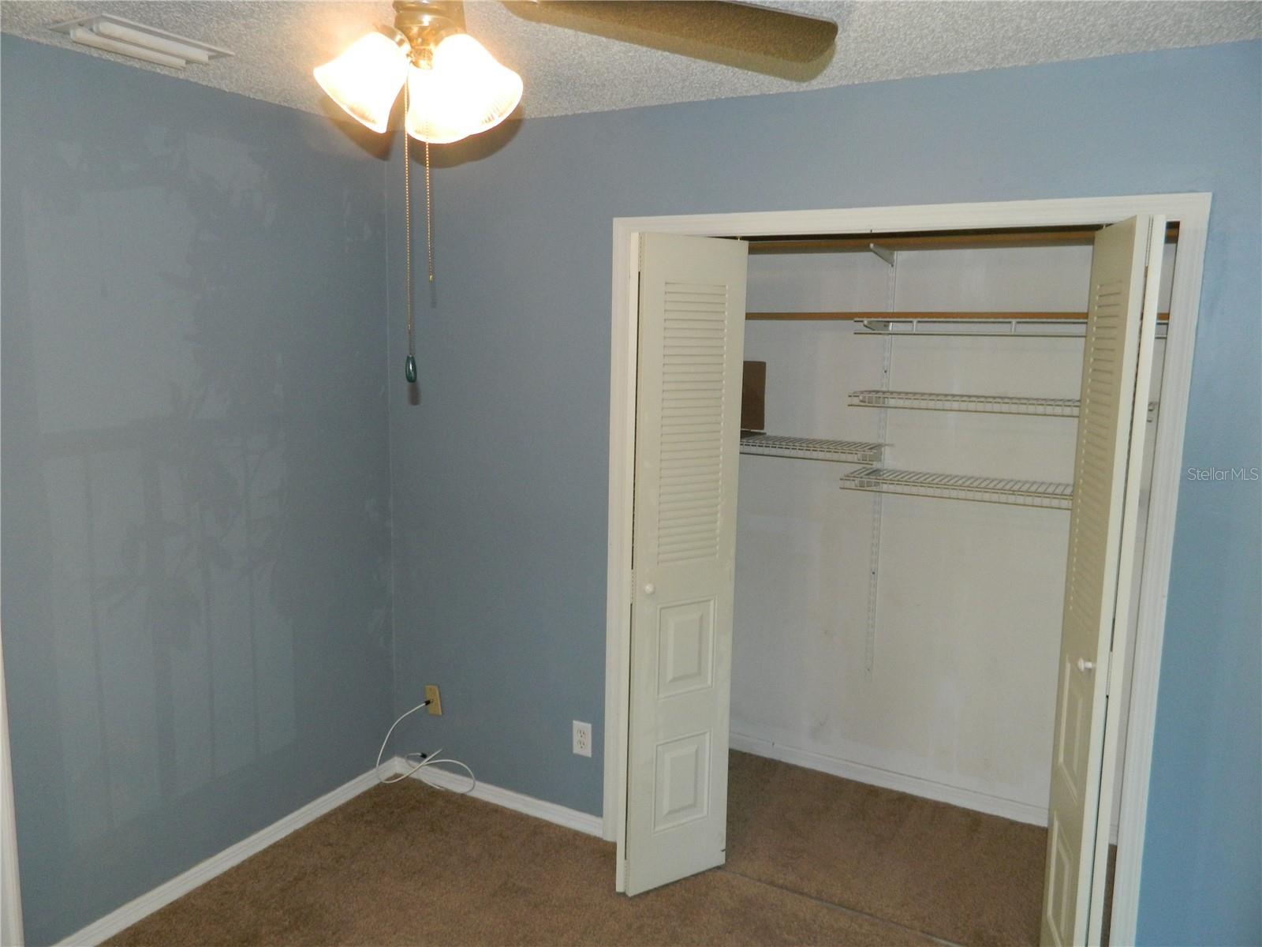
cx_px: 631
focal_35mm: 25
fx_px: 911
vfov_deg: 54.9
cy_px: 474
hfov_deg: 69.4
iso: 200
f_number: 3.1
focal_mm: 4.5
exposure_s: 1/30
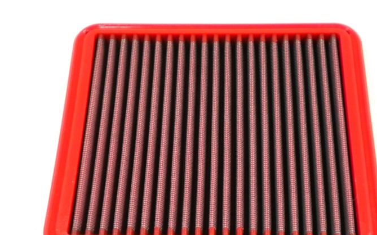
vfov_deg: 24.7
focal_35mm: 52
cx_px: 203
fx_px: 534
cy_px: 156
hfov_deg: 38.8
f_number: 3.5
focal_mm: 7.4
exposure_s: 1/84.8
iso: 400
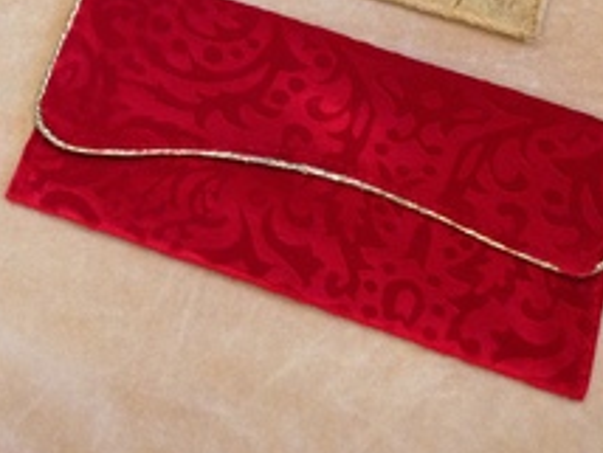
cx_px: 14
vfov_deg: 19.0
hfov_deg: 24.3
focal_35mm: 77
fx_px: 1343
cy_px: 94
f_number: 2.4
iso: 100
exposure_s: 1/20
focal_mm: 4.13
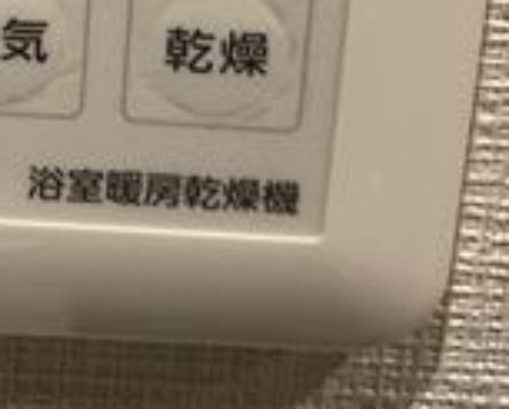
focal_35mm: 106
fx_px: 1600
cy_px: -326
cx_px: -73
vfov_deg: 13.2
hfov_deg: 17.4
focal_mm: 4.25
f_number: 1.8
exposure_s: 1/50
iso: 80
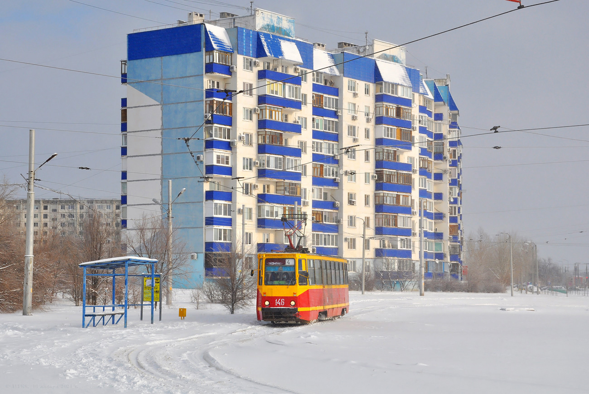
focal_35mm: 75
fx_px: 1228
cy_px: 197
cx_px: 294
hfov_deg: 27.0
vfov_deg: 18.2
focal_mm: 50
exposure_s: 1/640
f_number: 9
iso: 200
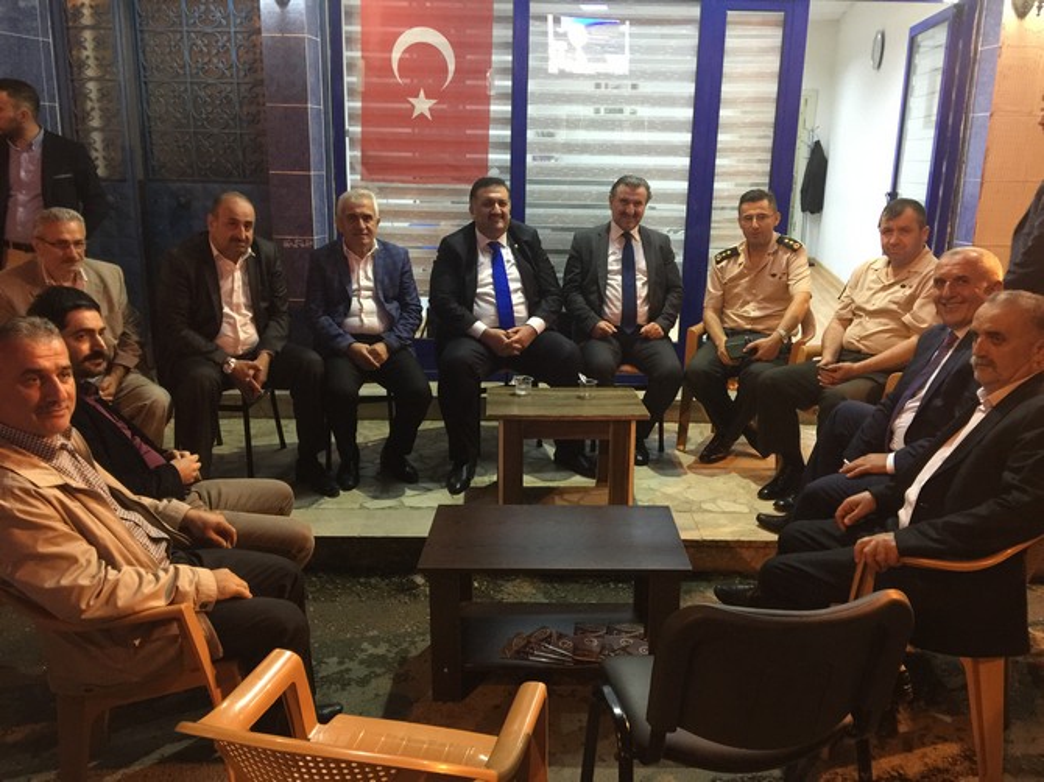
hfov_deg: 61.7
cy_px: 391
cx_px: 522
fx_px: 874
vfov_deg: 48.2
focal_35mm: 29
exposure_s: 1/10
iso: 125
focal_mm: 4.15
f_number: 2.2
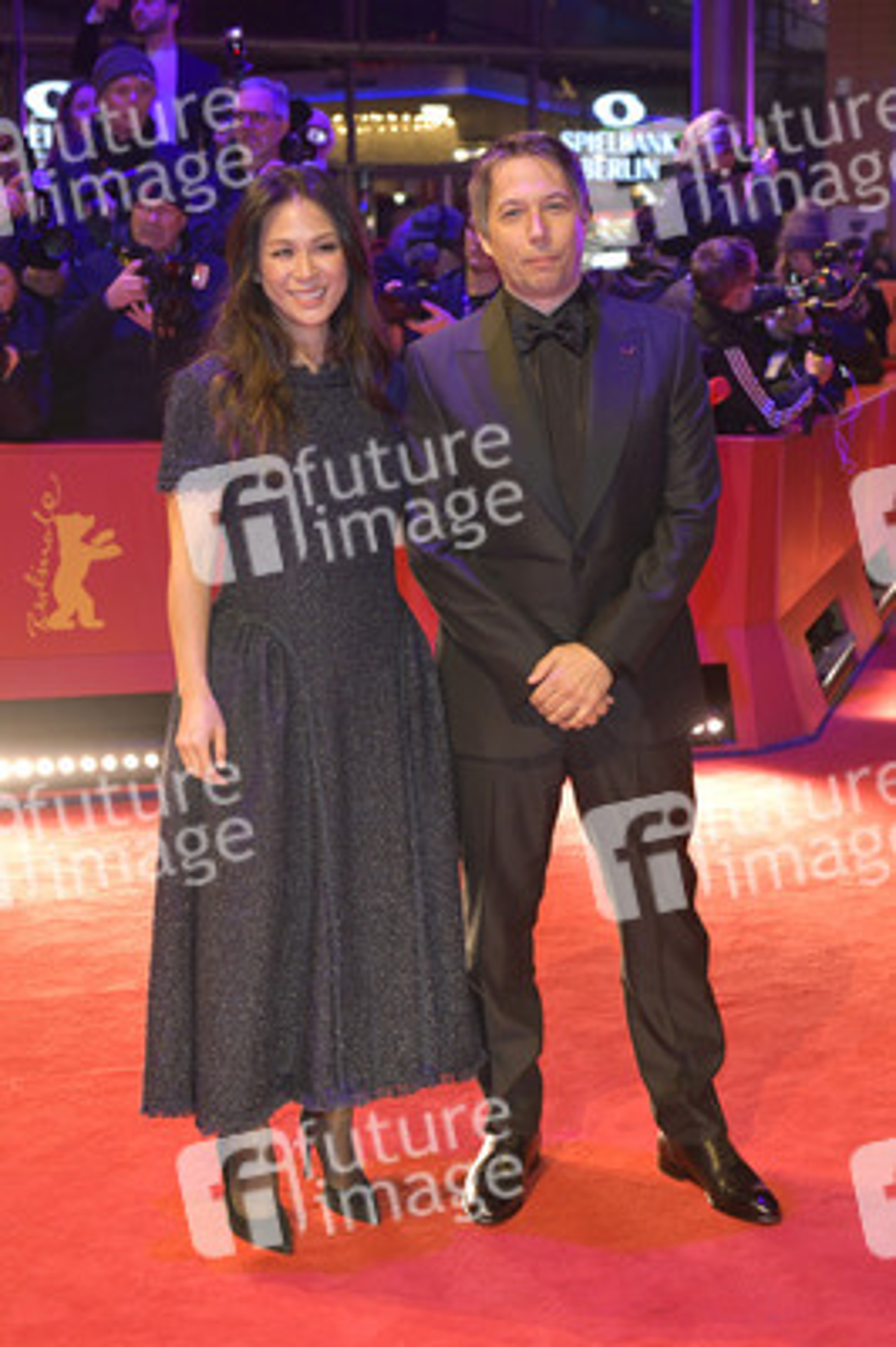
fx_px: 1945
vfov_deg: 38.2
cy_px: 674
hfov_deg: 25.9
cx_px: 448
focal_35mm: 52
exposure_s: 1/200
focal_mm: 52
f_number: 5.6
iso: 1600
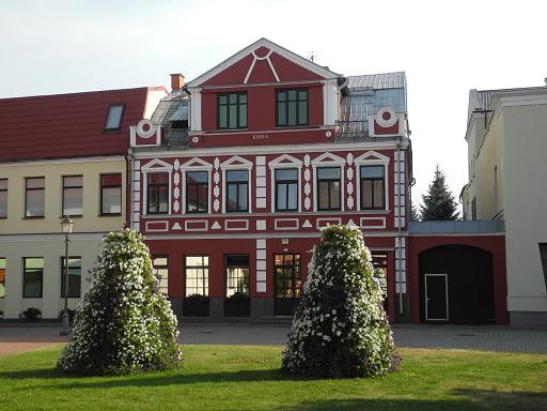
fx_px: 869
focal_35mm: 55
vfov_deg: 26.6
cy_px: 206
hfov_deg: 34.9
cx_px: 274
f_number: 3.5
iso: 100
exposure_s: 1/640
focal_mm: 11.8
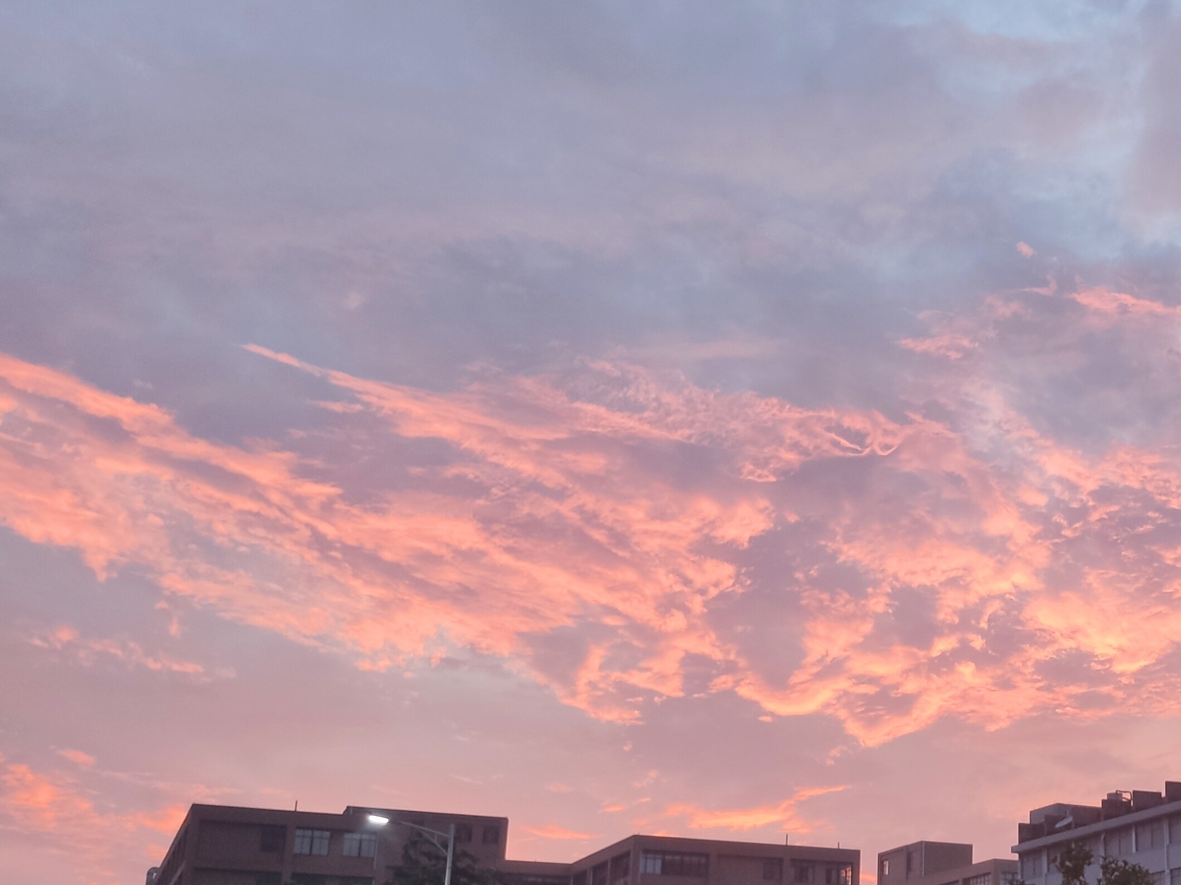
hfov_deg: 35.2
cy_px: 625
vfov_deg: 28.3
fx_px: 1740
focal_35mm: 51
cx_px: 1071
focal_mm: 4.75
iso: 339
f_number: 1.75
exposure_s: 1/100
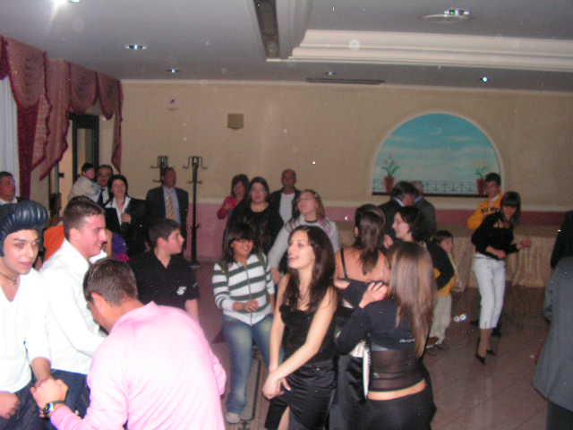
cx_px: 286
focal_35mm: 36
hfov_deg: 51.4
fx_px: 596
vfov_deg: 39.7
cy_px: 215
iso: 200
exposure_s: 1/40
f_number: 3.2
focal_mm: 6
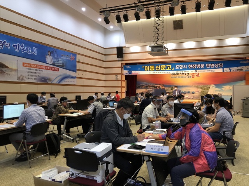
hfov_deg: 63.5
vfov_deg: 49.7
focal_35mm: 28
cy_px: 93
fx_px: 201
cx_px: 124
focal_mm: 3.99
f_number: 1.8
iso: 40
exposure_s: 1/15
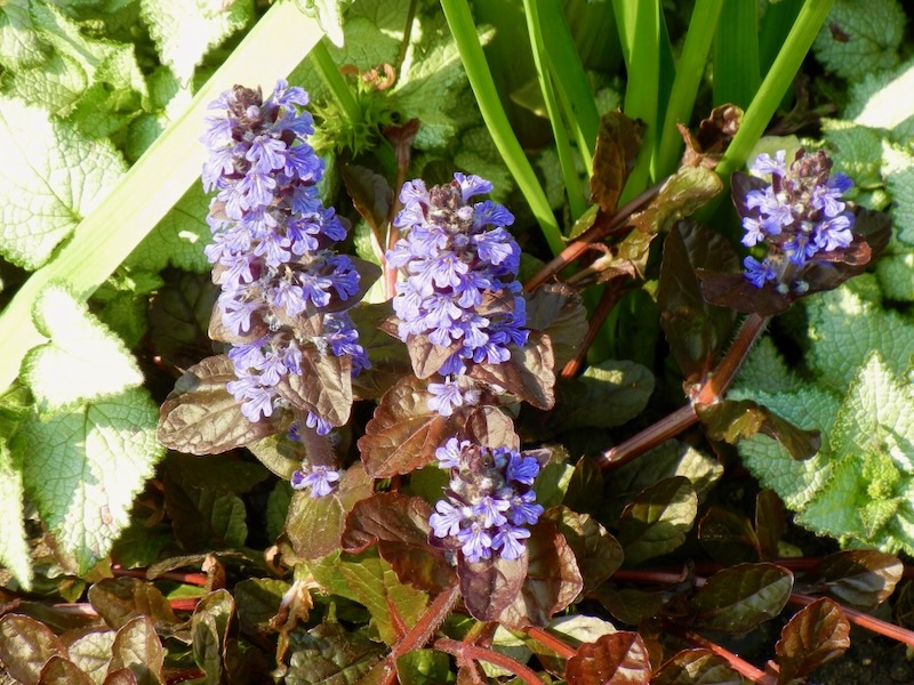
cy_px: 342
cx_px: 457
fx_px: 7921
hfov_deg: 6.6
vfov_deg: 5.0
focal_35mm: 300
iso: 160
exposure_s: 1/163
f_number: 5.6
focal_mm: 54
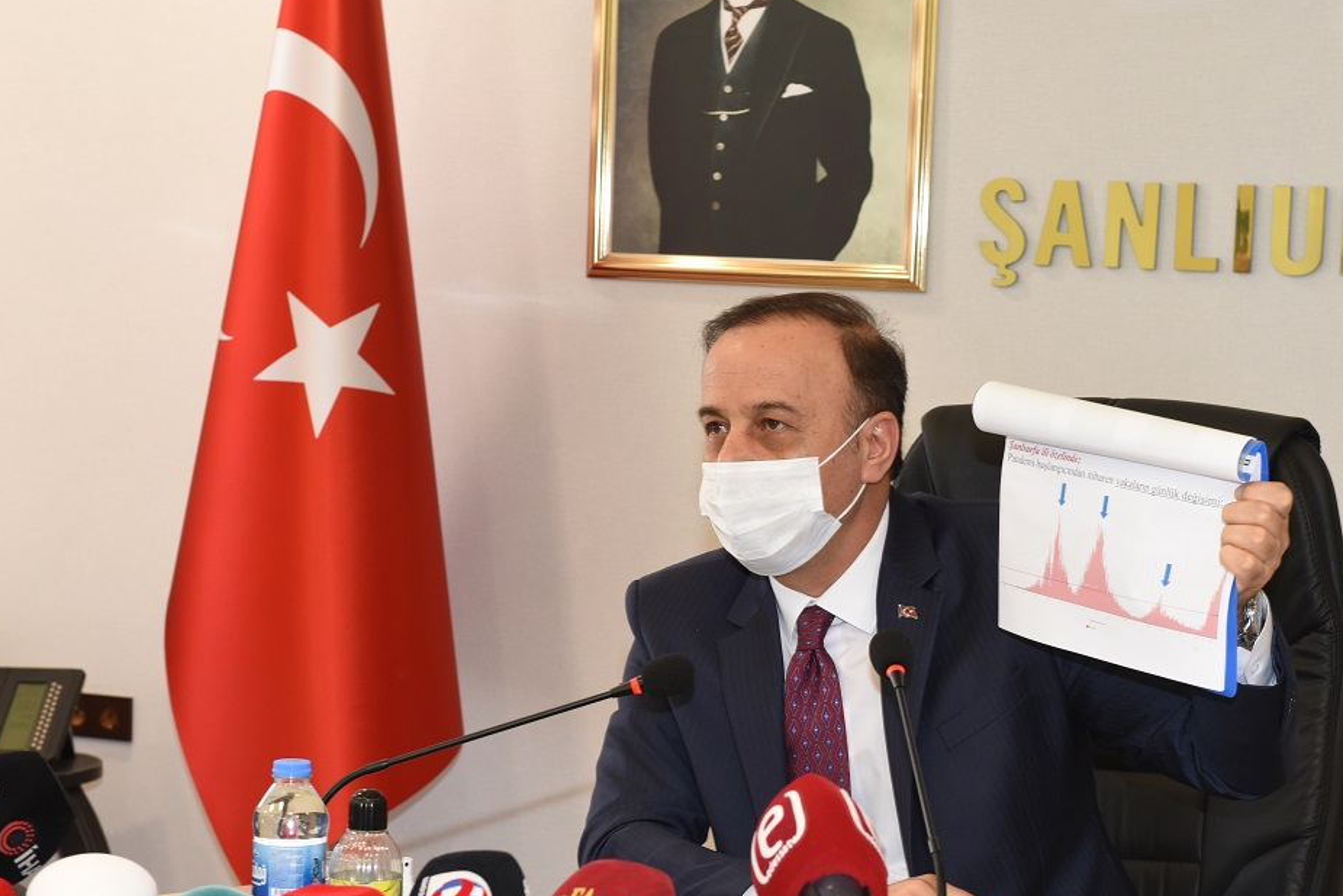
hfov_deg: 22.3
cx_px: 788
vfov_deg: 15.0
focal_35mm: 91
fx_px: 3396
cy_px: 516
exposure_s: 1/60
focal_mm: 70
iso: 1600
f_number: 8
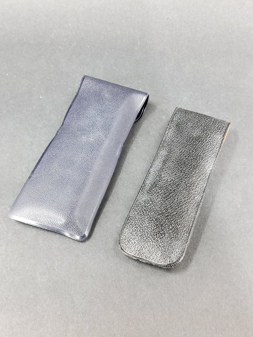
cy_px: 168
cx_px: 126
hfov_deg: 53.1
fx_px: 253
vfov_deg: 67.3
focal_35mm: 26
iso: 320
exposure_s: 1/50
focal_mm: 3.08
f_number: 2
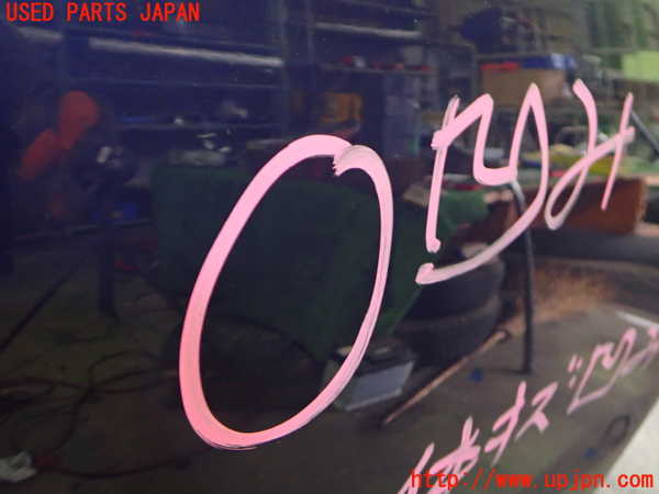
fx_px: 571
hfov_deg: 60.0
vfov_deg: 46.8
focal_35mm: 30
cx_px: 330
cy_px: 247
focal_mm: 5.4
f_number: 2.3
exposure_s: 1/15
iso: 800
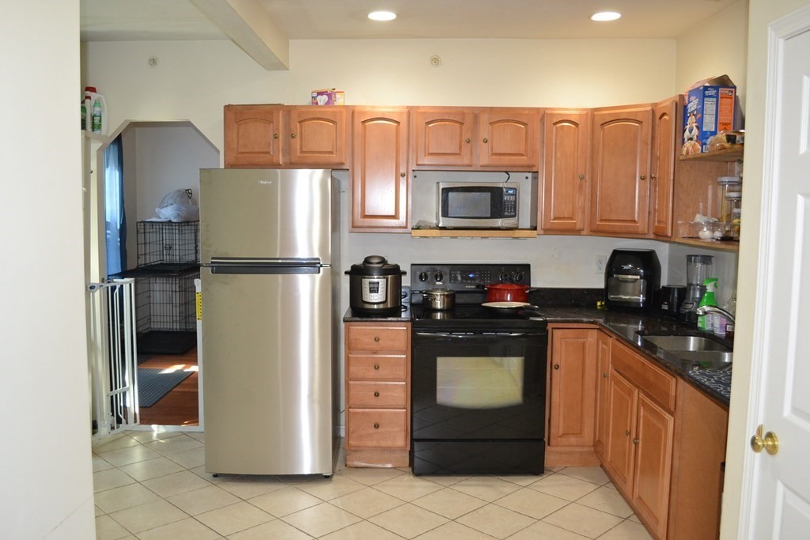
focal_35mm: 30
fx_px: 675
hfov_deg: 61.9
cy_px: 270
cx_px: 405
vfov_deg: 43.6
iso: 1100
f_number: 3.8
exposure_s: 1/60
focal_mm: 20
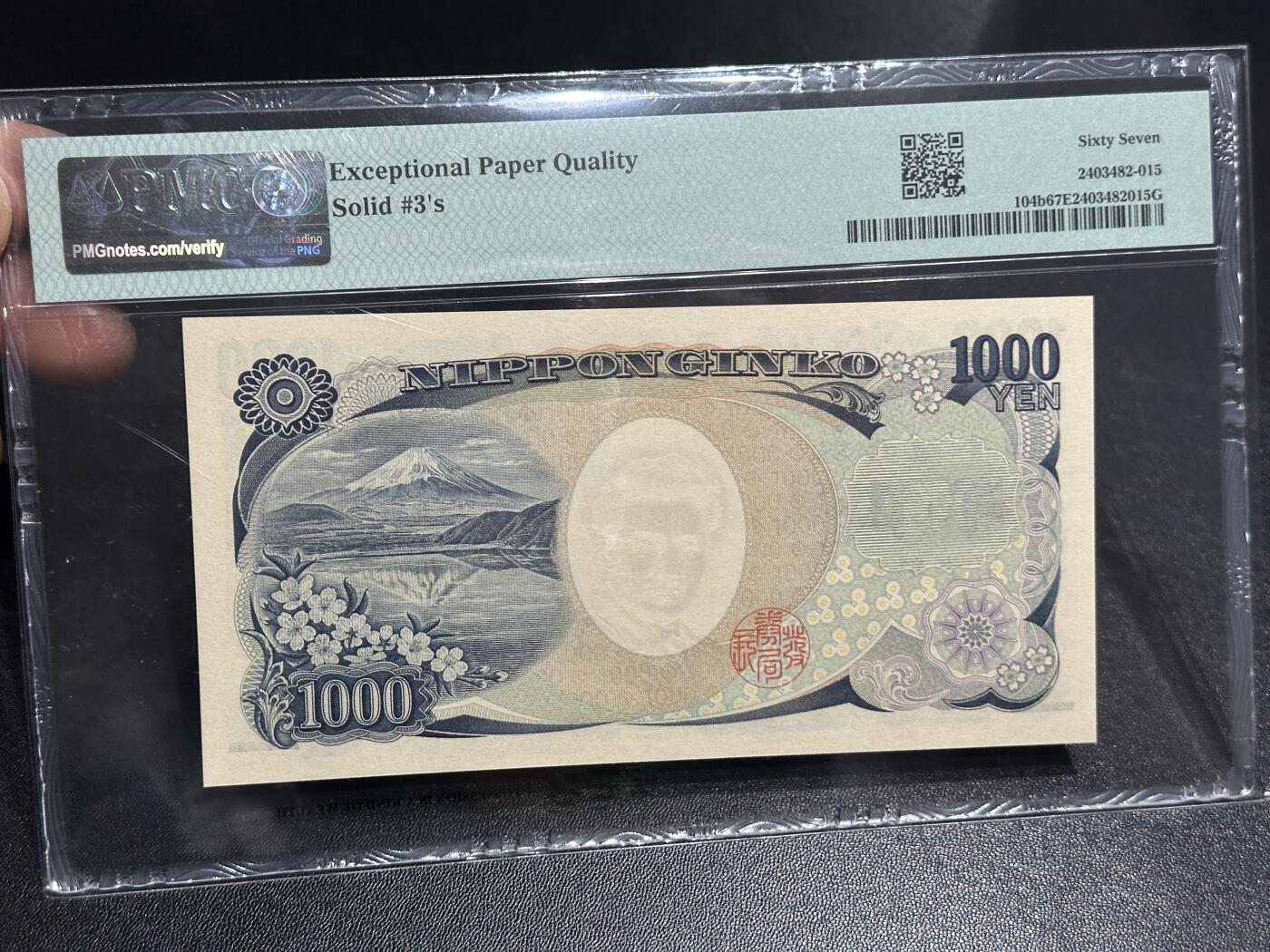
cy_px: 476
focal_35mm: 48
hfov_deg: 39.7
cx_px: 635
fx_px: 1761
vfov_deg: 30.3
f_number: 1.78
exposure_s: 1/50
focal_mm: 6.86
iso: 160
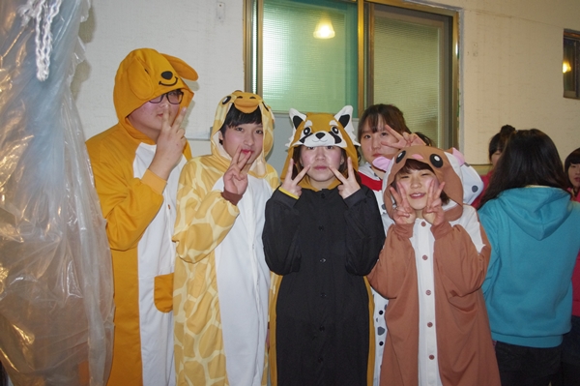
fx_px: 580
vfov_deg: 36.8
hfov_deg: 53.2
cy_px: 193
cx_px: 290
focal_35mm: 36
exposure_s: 1/20
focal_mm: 24.38
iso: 1600
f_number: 4
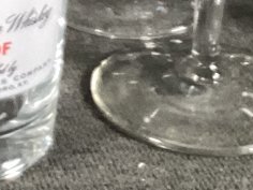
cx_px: -38
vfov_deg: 7.2
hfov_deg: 9.8
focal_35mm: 199
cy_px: -198
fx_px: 1454
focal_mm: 3.3
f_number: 2.4
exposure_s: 1/50
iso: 80
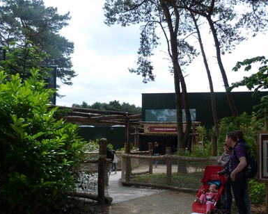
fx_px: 301
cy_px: 129
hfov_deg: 46.6
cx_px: 193
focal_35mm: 38
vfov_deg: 39.0
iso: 100
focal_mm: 4.5
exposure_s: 1/800
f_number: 2.8
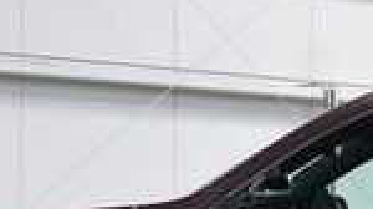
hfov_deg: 10.8
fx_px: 1919
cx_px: 507
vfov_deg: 6.2
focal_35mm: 194
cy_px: 282
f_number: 6.3
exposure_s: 1/15
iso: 400
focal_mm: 29
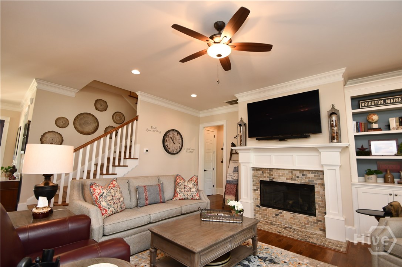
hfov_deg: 100.4
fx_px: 167
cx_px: 201
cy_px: 134
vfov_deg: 77.3
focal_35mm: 15
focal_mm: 10
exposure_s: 1/60
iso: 560
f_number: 4
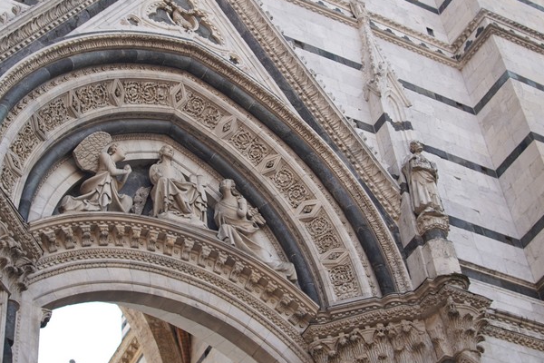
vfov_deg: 17.1
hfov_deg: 25.3
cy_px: 154
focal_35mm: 80
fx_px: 1209
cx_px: 238
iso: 100
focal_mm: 40
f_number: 5.6
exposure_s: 1/160
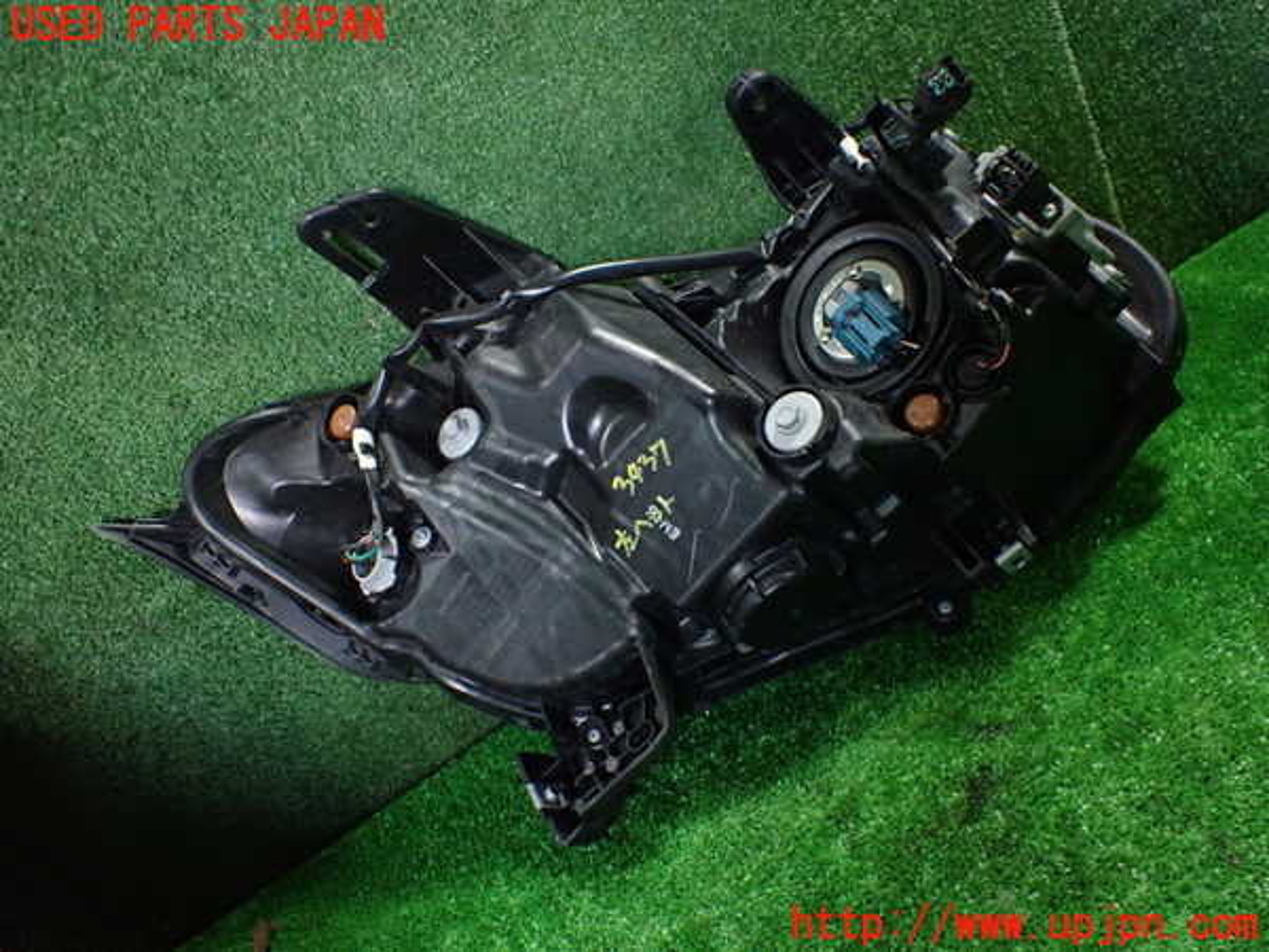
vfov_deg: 46.8
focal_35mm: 30
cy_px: 476
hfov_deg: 60.0
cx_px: 634
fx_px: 1100
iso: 800
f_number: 2.3
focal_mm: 5.4
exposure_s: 1/100
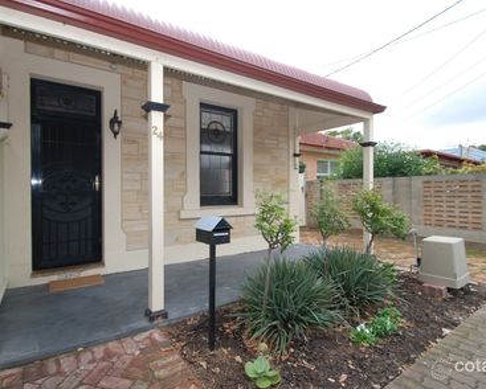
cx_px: 226
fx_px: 259
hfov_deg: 86.2
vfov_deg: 73.8
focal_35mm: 18
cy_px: 186
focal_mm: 10
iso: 100
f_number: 4.5
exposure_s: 1/80
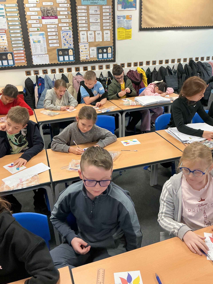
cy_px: 142
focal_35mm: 29
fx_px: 238
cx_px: 106
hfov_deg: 48.2
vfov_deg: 61.7
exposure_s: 1/60
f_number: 1.8
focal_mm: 3
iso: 125
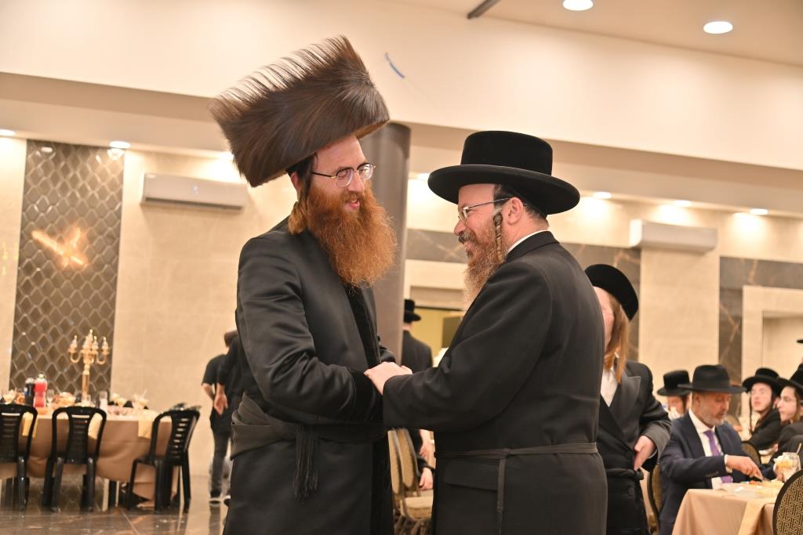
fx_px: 1071
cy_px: 268
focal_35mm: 48
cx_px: 402
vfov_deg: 28.1
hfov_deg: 41.1
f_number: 4
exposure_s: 1/200
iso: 640
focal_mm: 48
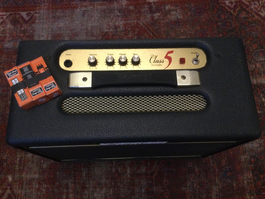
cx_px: 132
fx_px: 237
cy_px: 100
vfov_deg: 45.4
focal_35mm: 31
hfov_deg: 58.4
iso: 320
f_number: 2.4
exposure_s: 1/17
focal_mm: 3.3
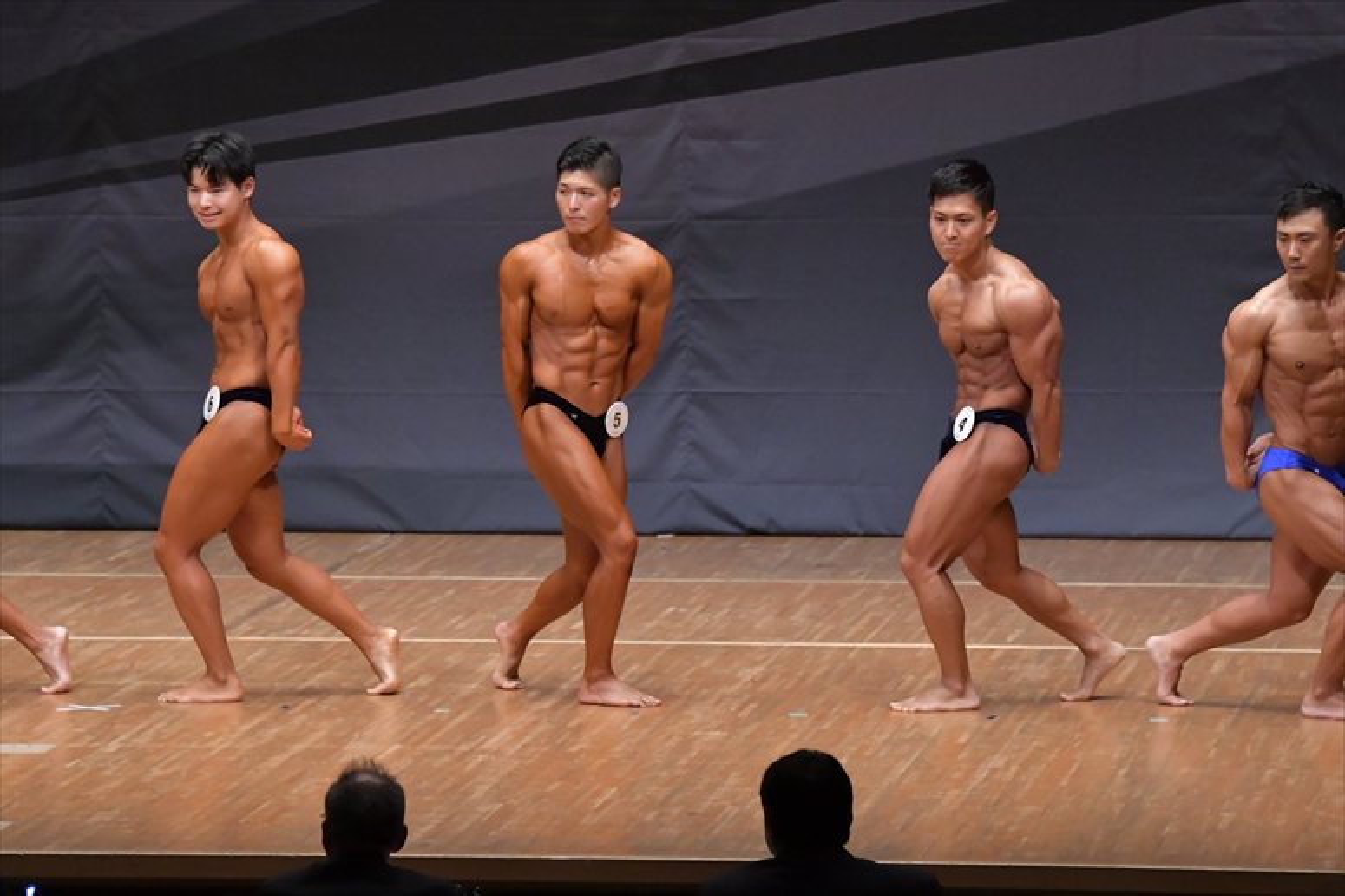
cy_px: 448
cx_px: 672
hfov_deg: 9.5
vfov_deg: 6.3
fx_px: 8104
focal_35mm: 217
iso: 6400
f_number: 5.6
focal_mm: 145
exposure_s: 1/400
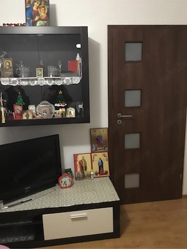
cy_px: 124
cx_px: 94
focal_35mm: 31
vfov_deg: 58.4
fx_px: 223
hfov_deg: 45.4
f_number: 2.4
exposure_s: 1/17
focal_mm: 3.3
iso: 320
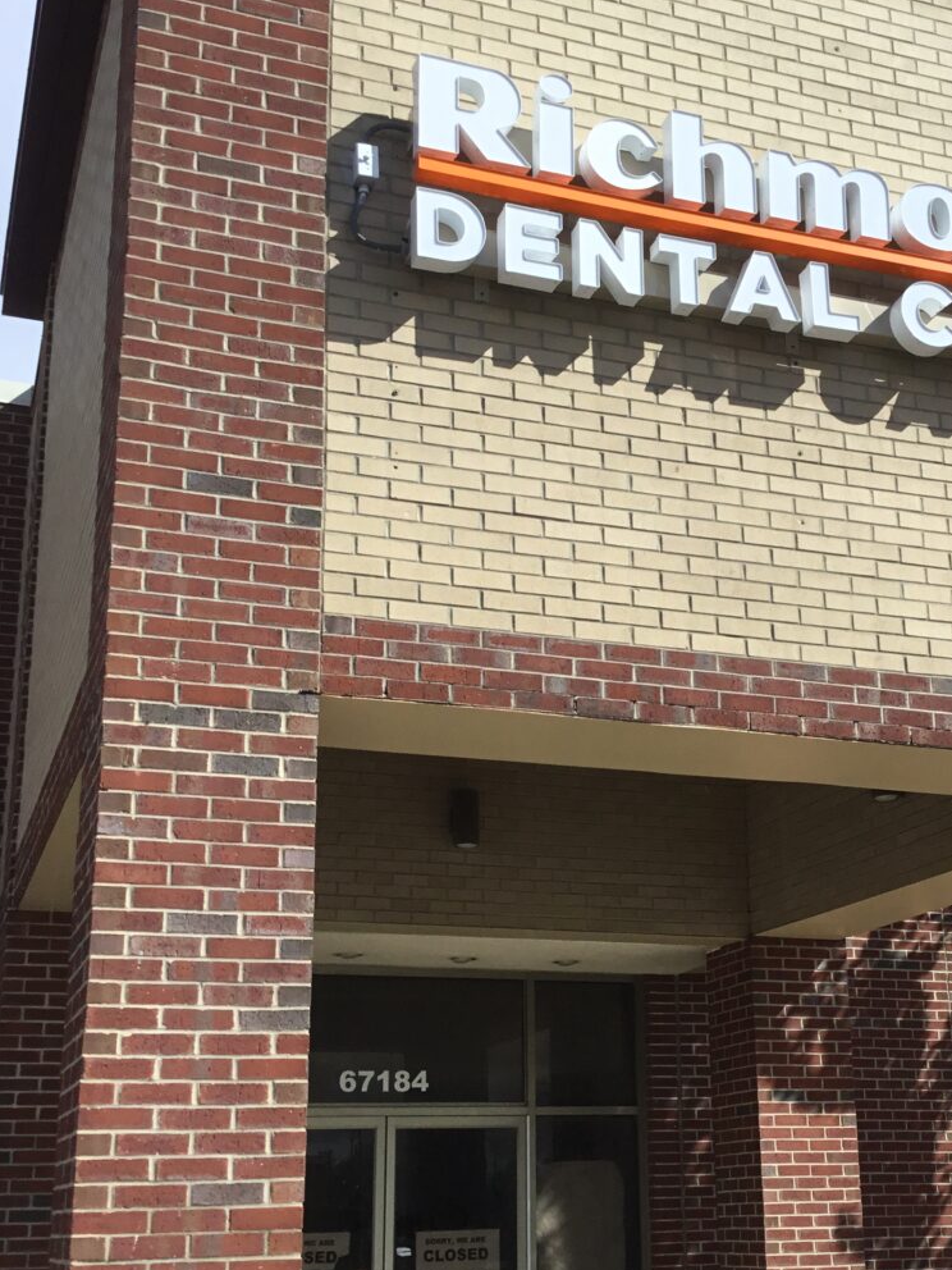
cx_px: 613
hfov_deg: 30.1
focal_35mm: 48
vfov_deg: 39.6
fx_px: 1760
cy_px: 725
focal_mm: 3.3
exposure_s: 1/1597
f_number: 2.4
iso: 25
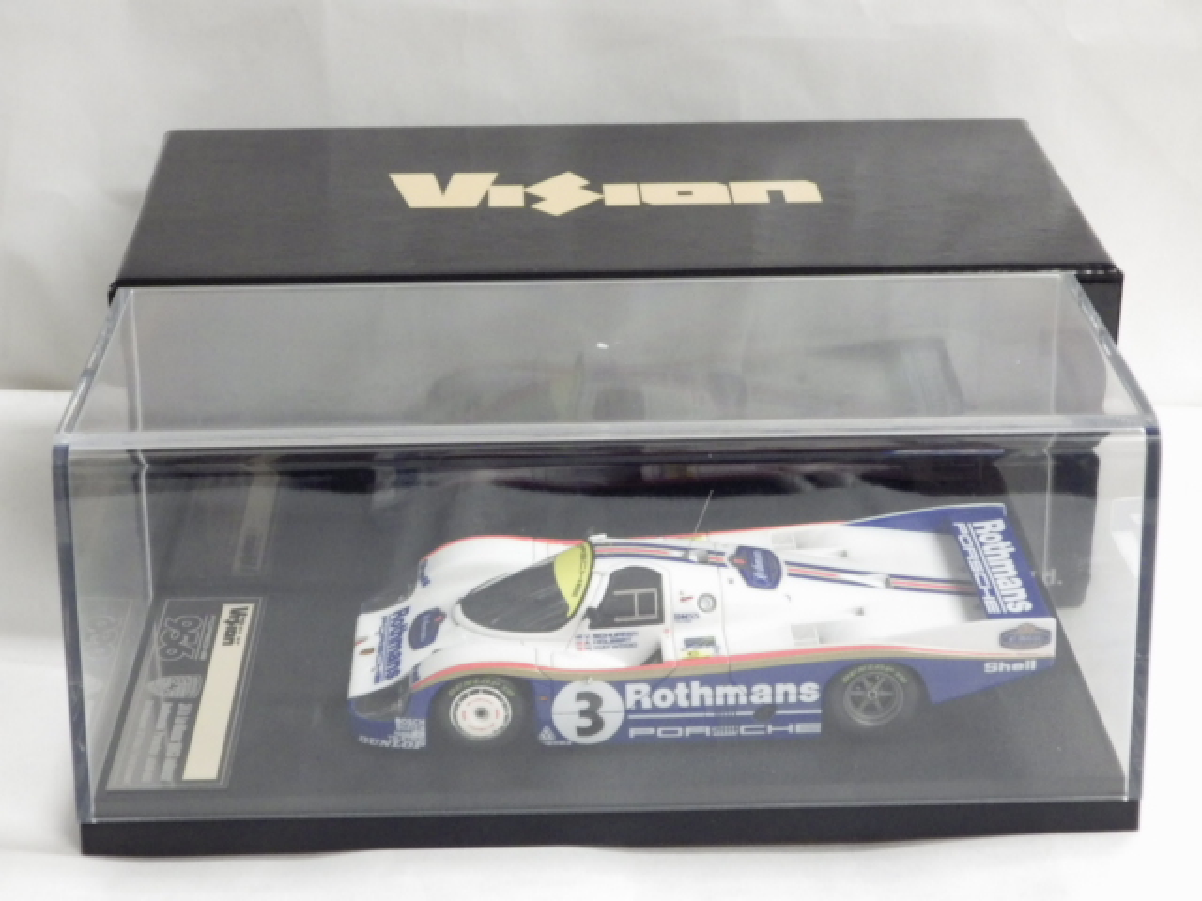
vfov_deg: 20.7
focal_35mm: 71
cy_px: 450
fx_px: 2465
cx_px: 601
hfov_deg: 27.4
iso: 800
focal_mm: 12.8
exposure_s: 1/30
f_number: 4.2
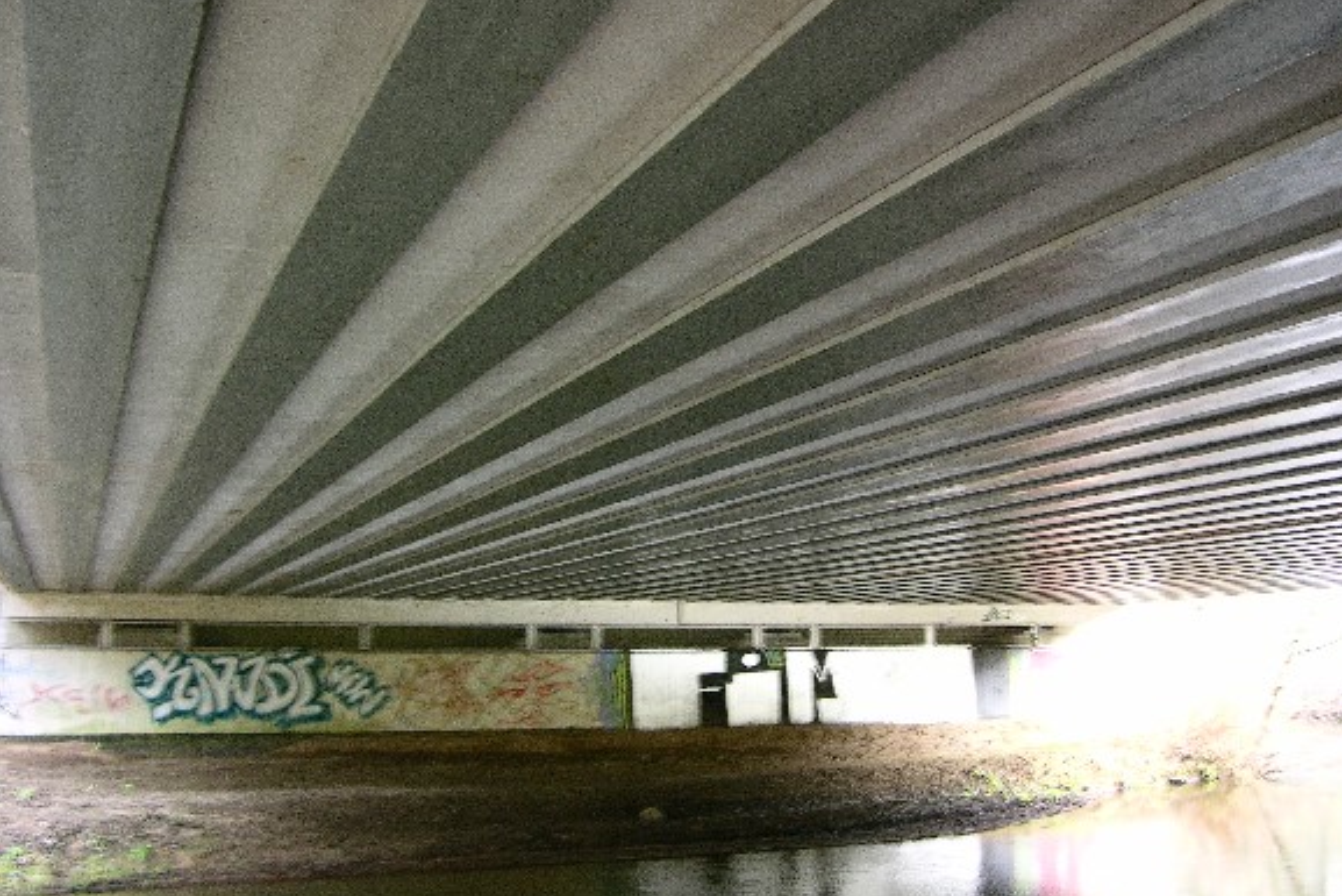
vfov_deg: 36.0
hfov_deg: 51.9
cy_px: 463
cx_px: 680
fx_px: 1380
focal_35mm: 37
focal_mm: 8.9
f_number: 2.8
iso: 160
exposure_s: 1/4.5
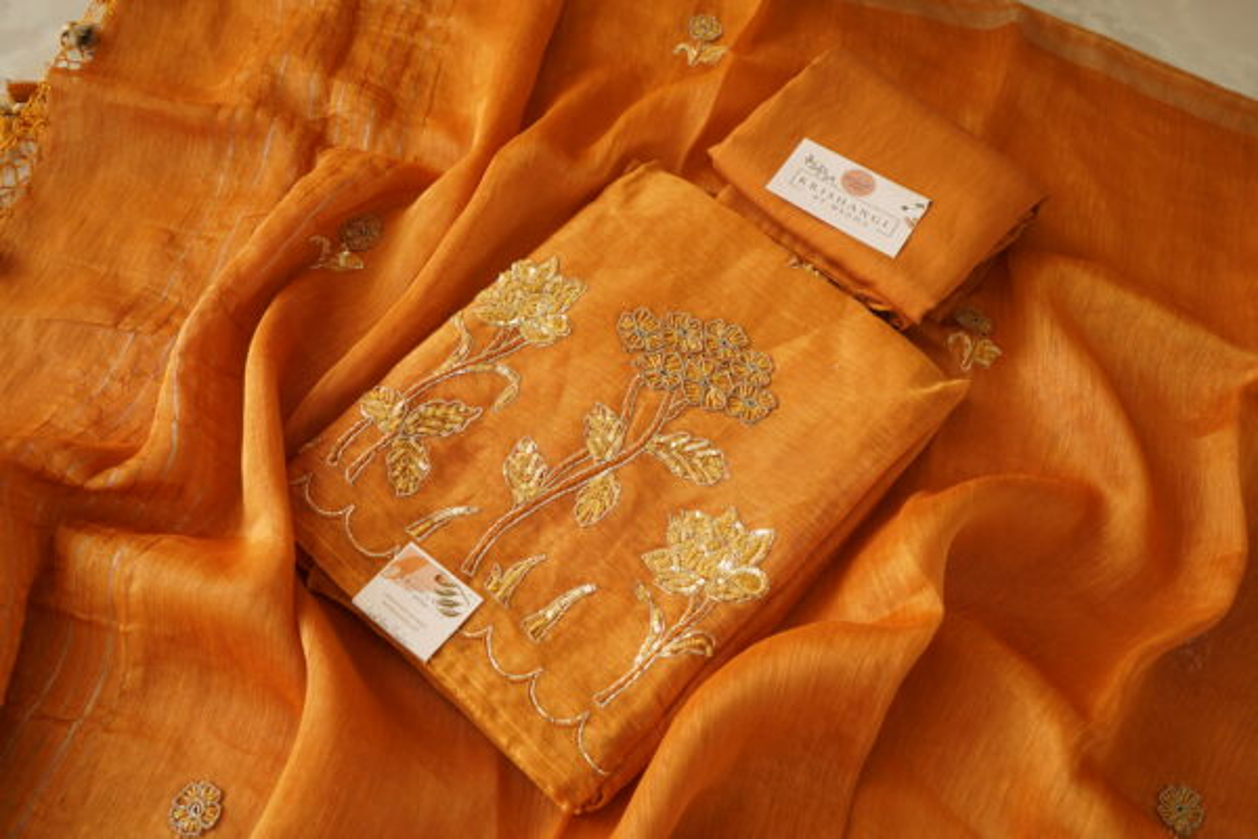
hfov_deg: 58.7
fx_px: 1118
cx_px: 629
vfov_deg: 41.1
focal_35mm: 32
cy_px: 420
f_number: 6.3
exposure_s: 1/100
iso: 400
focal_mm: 32
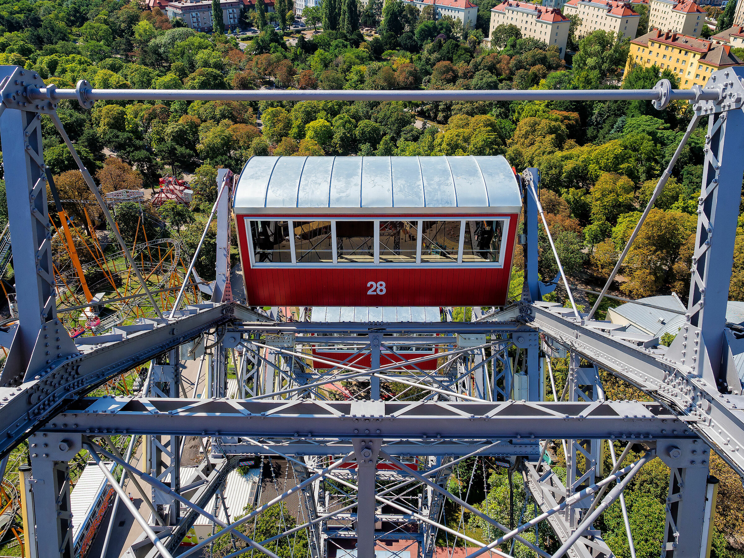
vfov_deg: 56.8
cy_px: 279
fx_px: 516
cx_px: 372
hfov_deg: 71.6
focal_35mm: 24
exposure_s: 1/1000
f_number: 4
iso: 200
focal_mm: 12
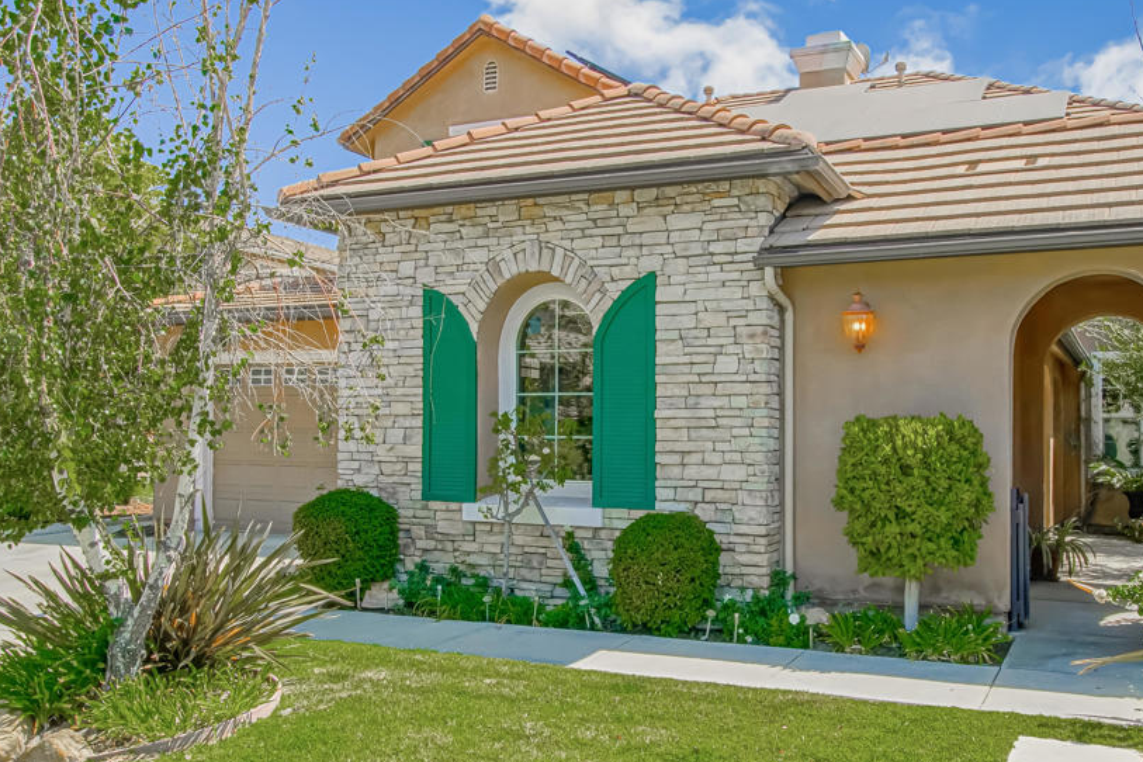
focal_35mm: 34
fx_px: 1079
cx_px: 655
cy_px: 463
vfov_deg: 38.7
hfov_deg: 55.6
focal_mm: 18
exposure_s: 1/100
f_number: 22
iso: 640
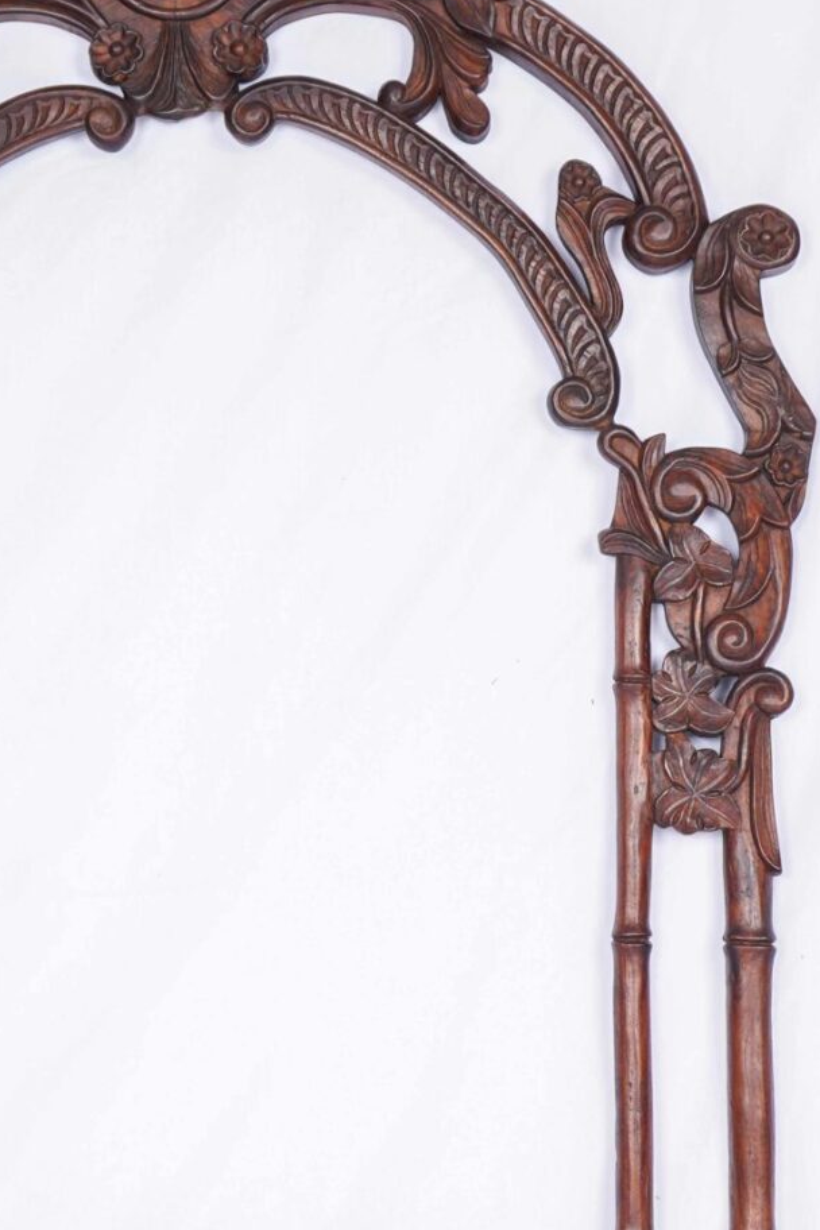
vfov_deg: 26.3
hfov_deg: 17.6
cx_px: 187
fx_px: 2631
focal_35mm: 77
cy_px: 739
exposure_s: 1/10
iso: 100
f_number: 4.5
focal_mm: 39
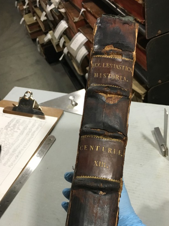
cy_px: 153
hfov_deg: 35.1
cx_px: 91
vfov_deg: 45.0
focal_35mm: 41
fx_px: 267
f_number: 2.2
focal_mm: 4.15
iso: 125
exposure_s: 1/30
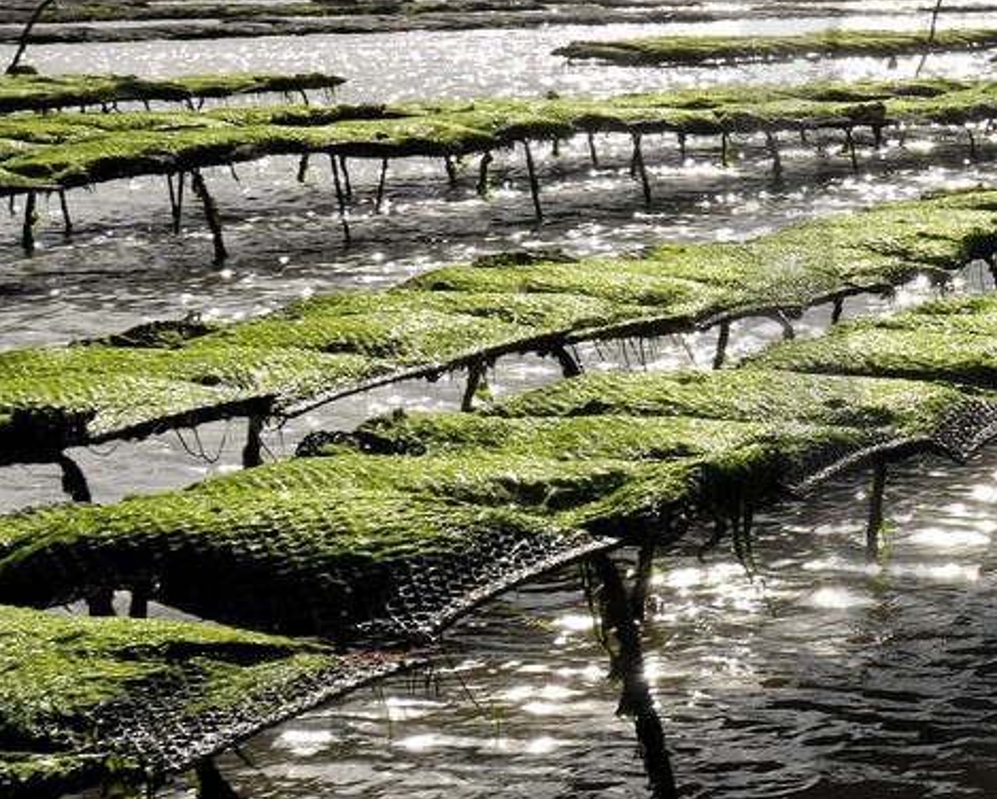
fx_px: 3396
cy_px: 166
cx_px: 1596
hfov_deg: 15.2
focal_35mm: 115
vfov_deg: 13.4
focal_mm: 24
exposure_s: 1/160
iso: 100
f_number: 12
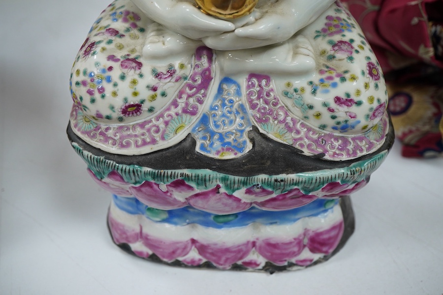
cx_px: 222
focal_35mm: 45
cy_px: 148
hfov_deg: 43.6
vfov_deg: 29.9
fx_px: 554
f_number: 8
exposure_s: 1/125
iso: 1250
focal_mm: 30
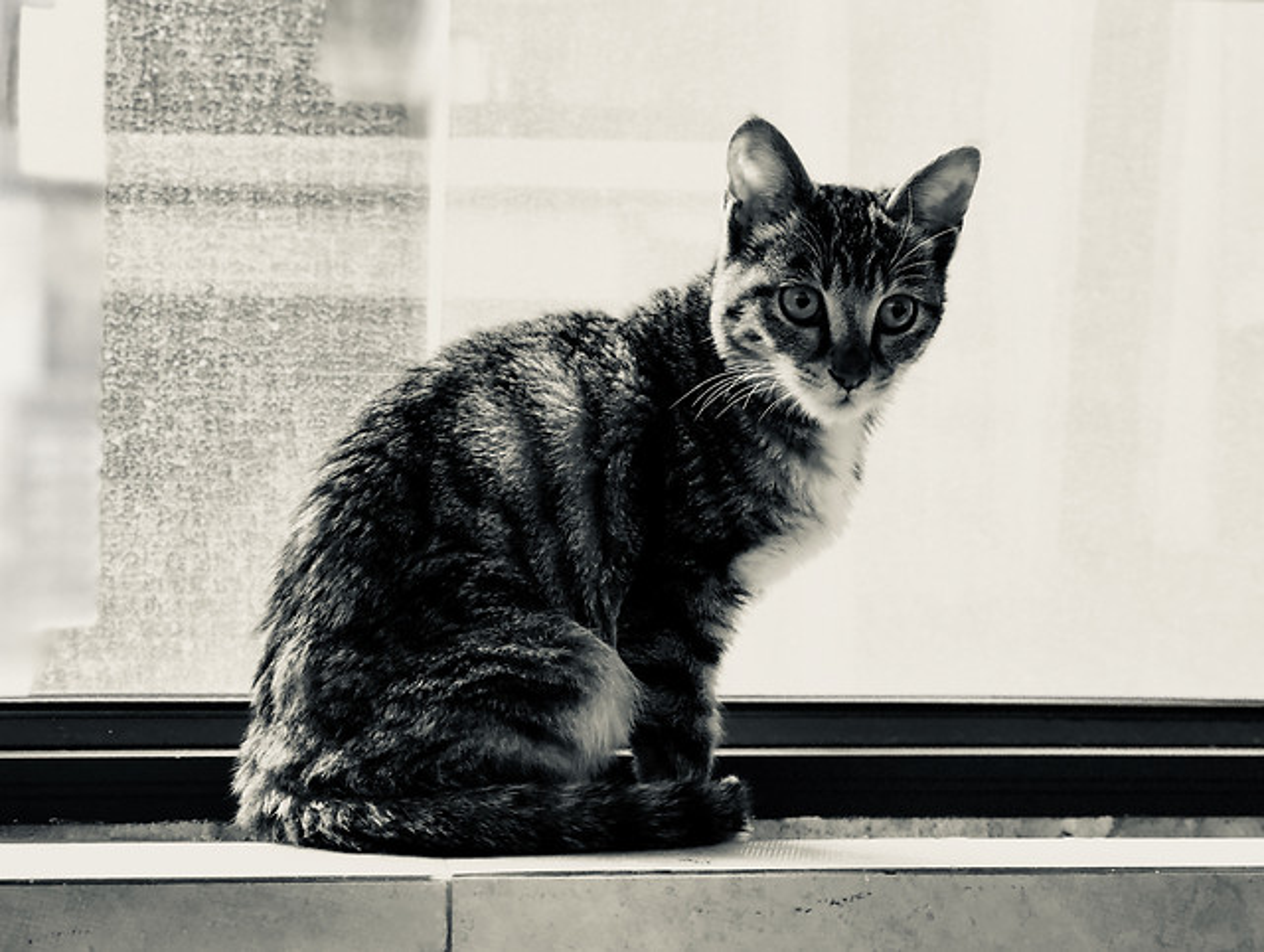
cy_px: 476
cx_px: 632
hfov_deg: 33.7
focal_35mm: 57
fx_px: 2084
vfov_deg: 25.7
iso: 80
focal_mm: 6.6
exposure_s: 1/50
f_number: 2.8
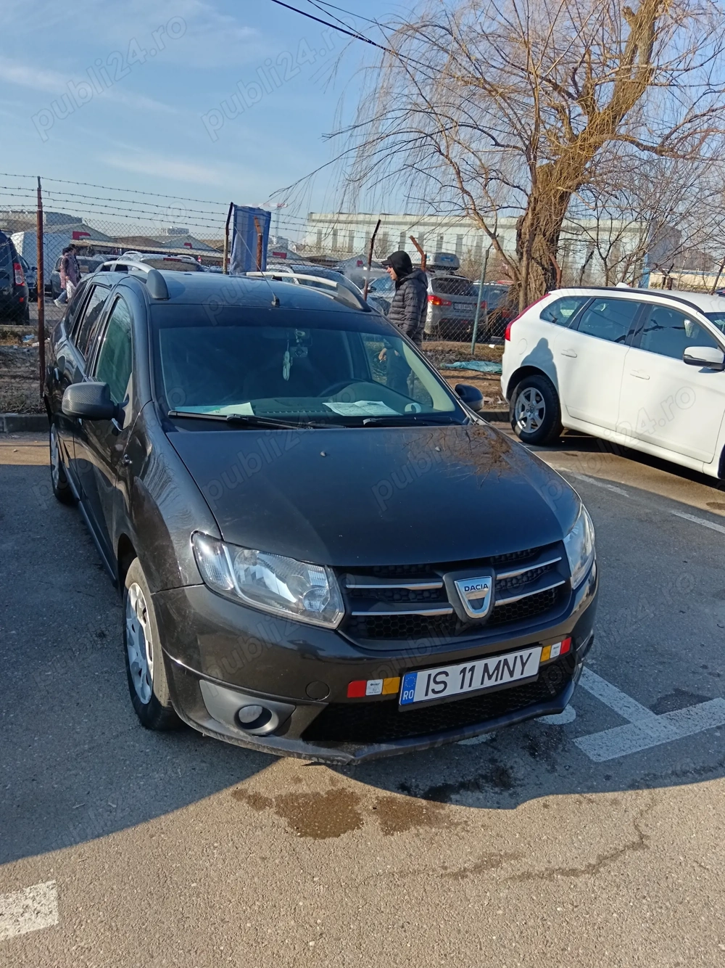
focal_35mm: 27
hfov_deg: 51.3
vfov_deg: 65.3
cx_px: 362
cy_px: 484
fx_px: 754
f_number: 1.9
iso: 100
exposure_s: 1/445
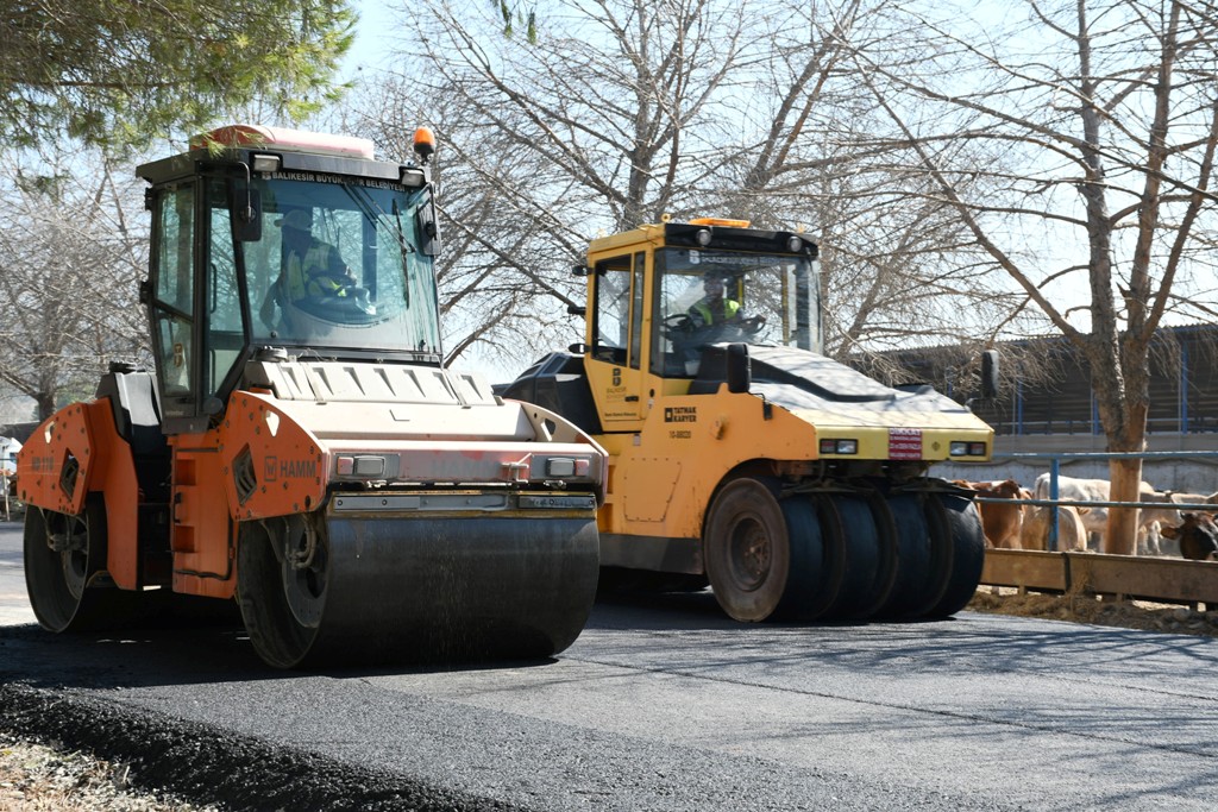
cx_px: 609
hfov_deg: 31.9
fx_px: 2132
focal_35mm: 63
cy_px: 406
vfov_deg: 21.6
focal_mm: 42
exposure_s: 1/100
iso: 100
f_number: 8
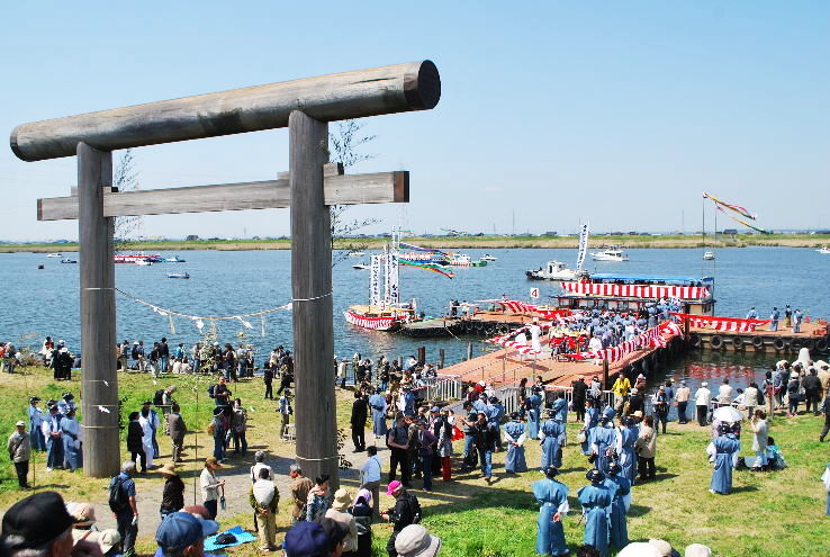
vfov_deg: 40.1
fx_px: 762
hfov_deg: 57.1
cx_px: 415
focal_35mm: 33
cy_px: 278
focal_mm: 22
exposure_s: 1/250
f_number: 8
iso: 100
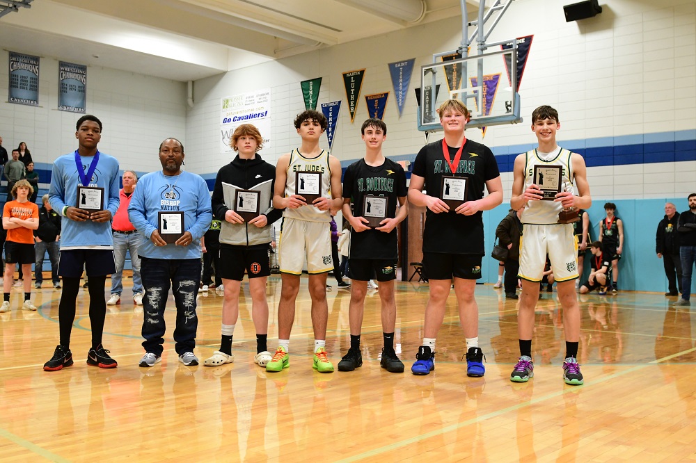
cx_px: 348
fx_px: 696
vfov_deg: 36.8
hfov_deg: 53.1
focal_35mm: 36
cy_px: 232
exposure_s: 1/100
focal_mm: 24
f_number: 3.5
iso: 2000
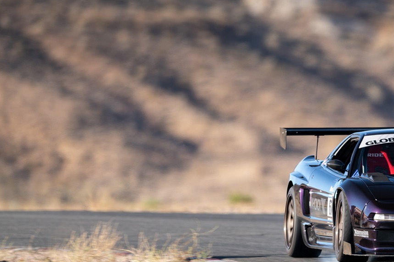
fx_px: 8272
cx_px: 357
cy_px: 173
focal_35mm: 756
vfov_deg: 1.8
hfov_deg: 2.7
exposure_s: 1/160
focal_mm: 400
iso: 31
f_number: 2.8
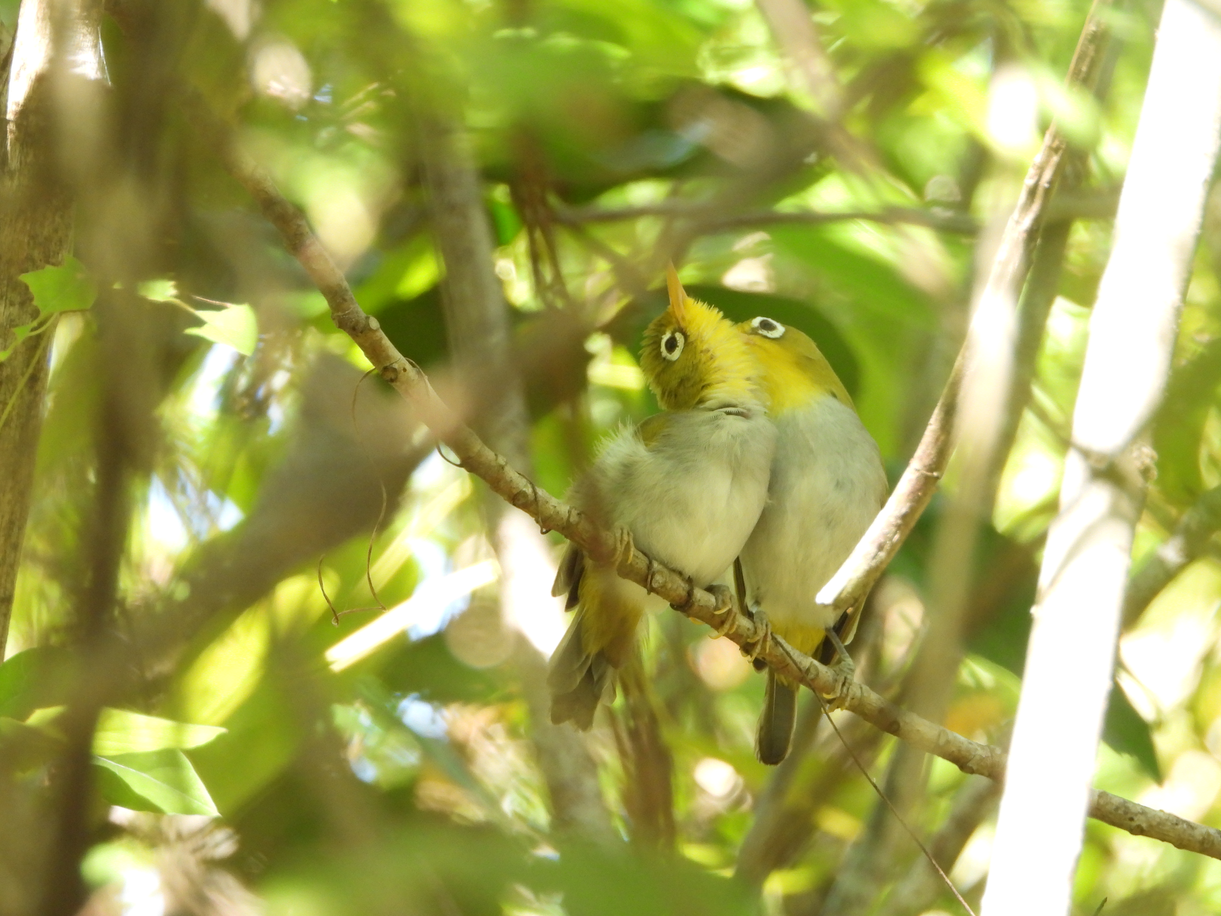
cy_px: 458
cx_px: 610
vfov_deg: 1.9
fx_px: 28218
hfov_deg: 2.5
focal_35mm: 800
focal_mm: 144
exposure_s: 1/125
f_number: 5.6
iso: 500
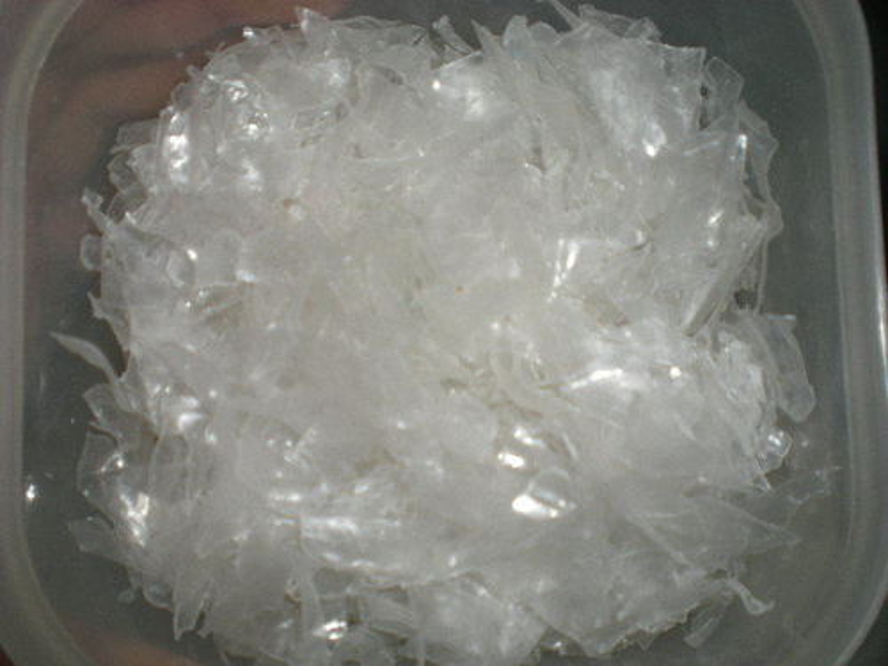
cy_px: 333
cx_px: 444
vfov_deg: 37.7
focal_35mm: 38
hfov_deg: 49.0
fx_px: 975
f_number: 3.1
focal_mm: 6.3
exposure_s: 1/60
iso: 50
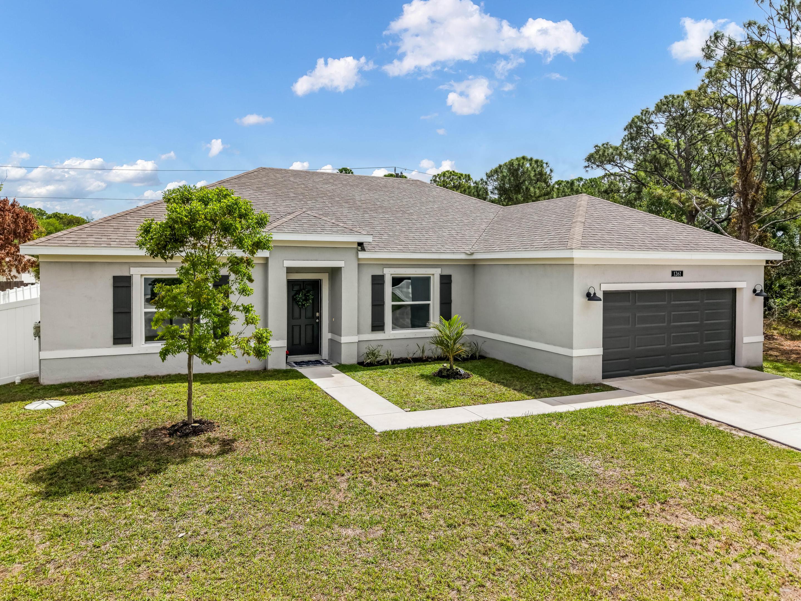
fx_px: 555
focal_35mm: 24
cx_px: 400
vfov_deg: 56.8
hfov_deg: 71.6
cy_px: 300
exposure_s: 1/800
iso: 140
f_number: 1.8
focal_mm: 8.67
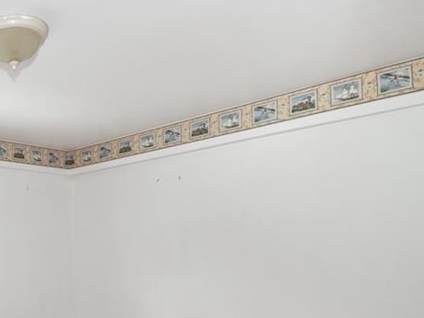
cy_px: 243
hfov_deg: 45.6
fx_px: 392
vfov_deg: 42.7
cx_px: -20
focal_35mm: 32
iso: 400
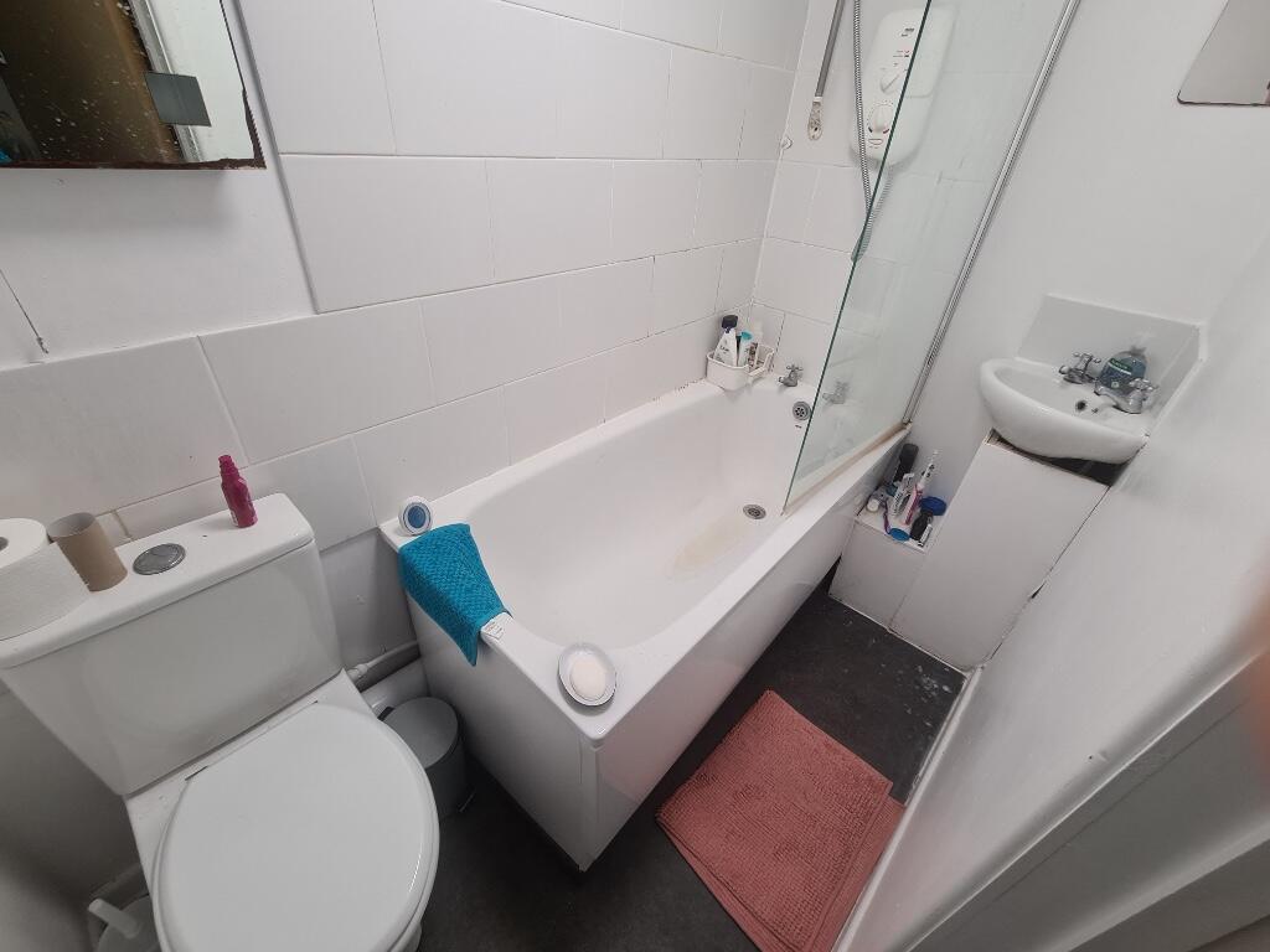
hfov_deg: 106.2
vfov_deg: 89.9
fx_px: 477
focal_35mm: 13
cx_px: 635
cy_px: 476
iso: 125
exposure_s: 1/50
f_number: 2.2
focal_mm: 2.2
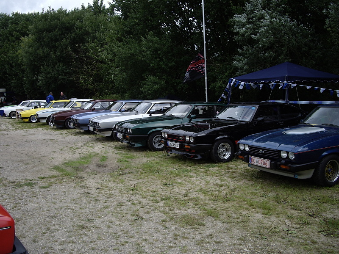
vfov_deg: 37.7
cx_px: 170
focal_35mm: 38
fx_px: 372
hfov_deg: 49.0
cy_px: 127
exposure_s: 1/400
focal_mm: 7.9
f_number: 2.8
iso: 50
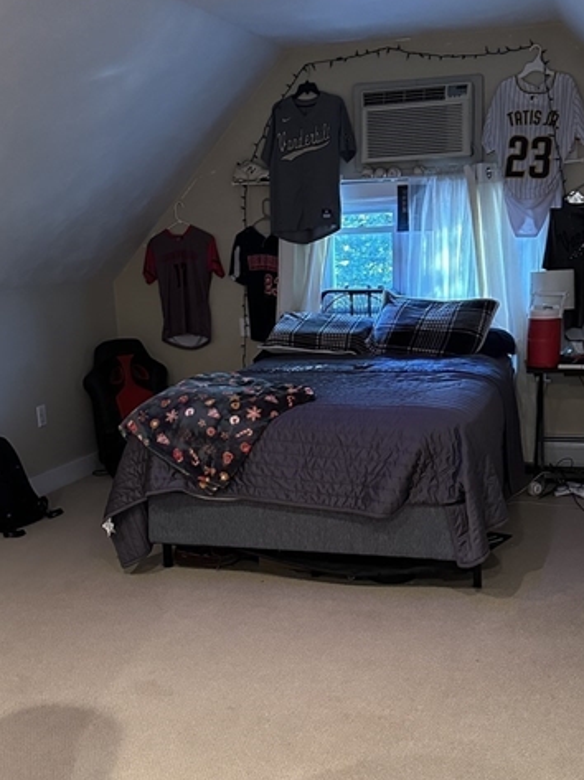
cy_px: 450
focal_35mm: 39
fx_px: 878
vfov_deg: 47.7
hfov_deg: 36.7
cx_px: 330
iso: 800
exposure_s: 1/60
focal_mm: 6.86
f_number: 1.78
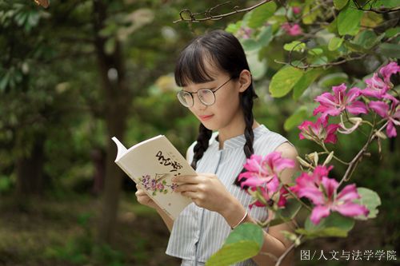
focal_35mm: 55
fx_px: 611
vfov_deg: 24.6
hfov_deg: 36.3
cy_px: 133
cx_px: 200
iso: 100
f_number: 1.8
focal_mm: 55
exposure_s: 1/2500
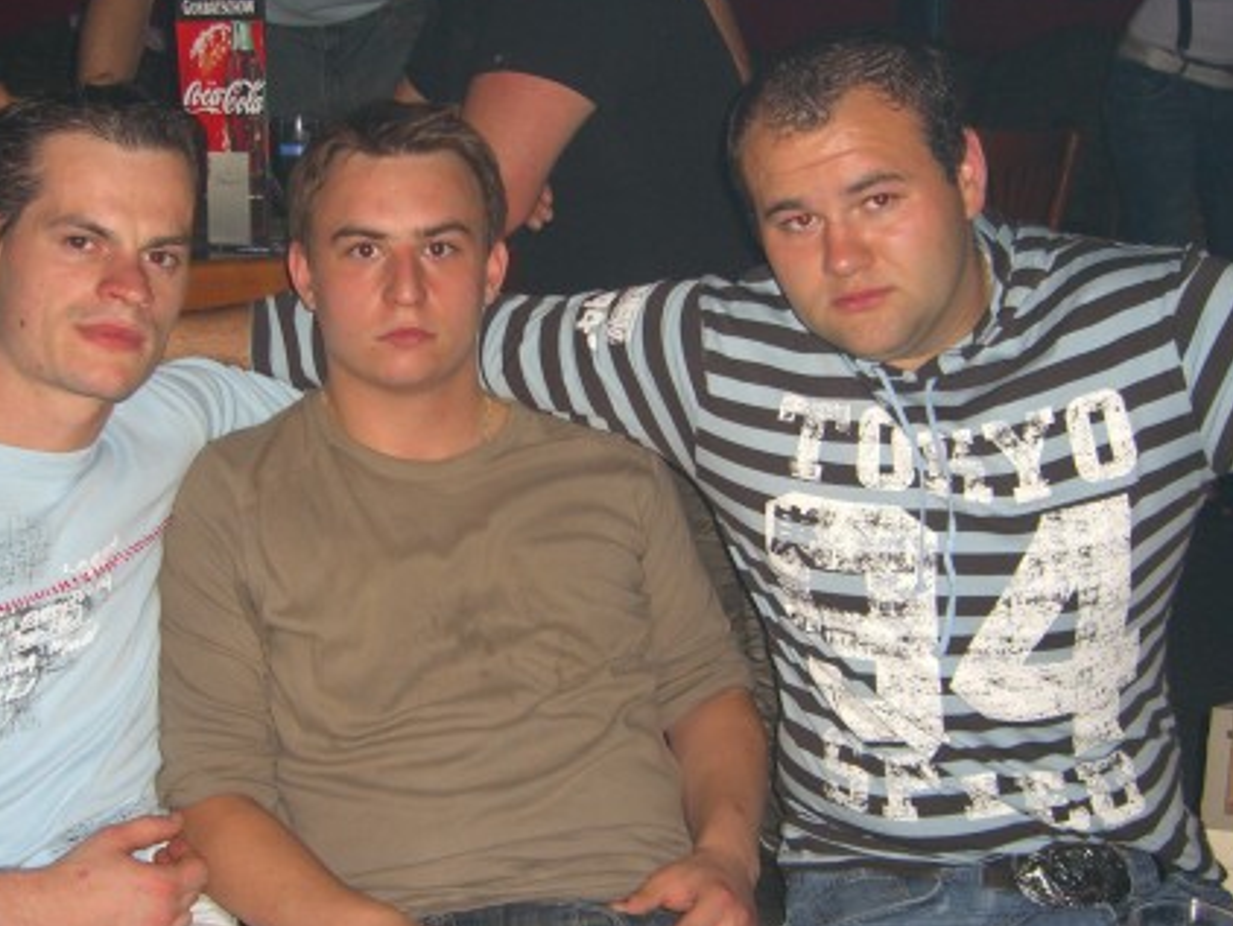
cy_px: 473
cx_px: 523
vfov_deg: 27.1
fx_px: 1925
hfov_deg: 35.5
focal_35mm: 54
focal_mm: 7.9
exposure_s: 1/60
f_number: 2.8
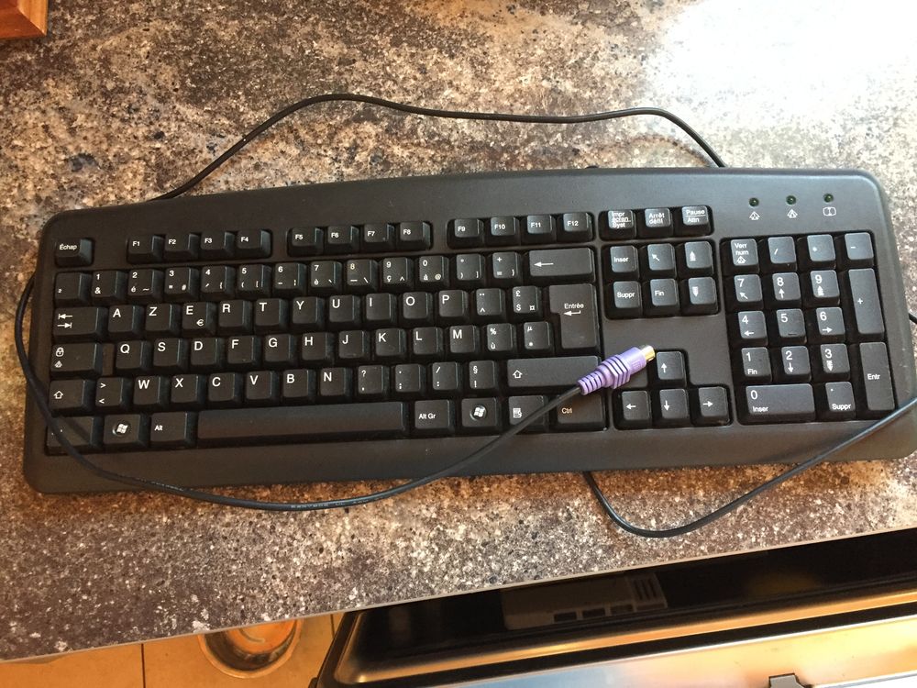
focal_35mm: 29
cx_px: 458
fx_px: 768
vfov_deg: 48.2
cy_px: 344
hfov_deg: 61.7
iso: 250
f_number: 2.2
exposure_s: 1/25
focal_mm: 4.15
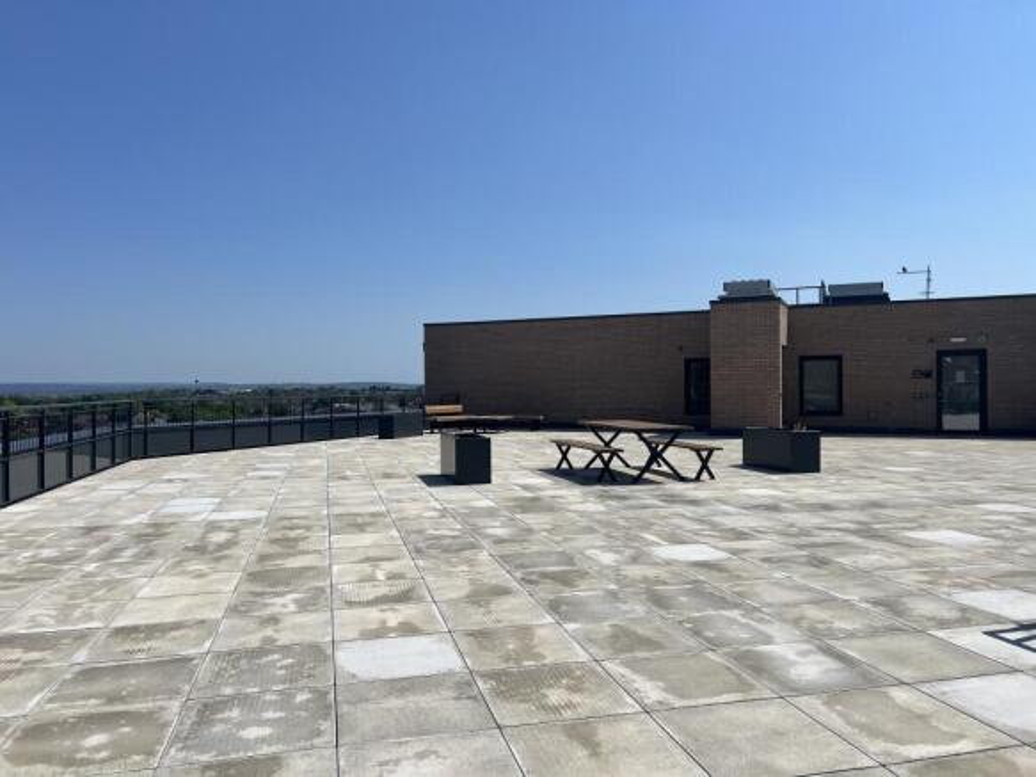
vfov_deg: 53.0
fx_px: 778
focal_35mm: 26
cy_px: 388
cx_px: 518
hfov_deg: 67.3
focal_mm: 5.7
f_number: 1.5
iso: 50
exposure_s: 1/10309
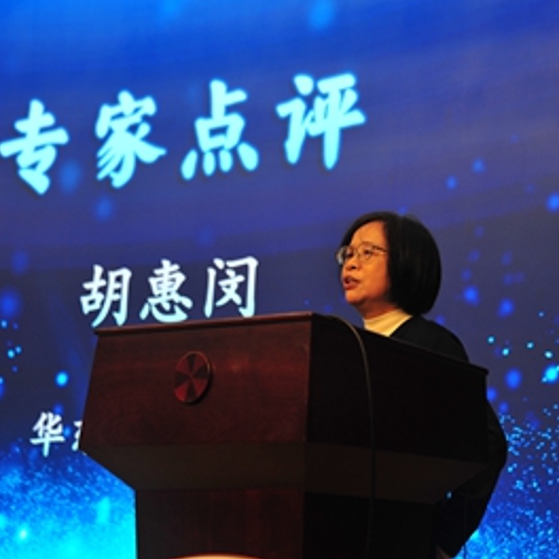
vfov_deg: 15.0
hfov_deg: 15.0
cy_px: 280
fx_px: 2119
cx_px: 339
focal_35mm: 116
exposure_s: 1/125
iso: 640
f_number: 5.3
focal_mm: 90
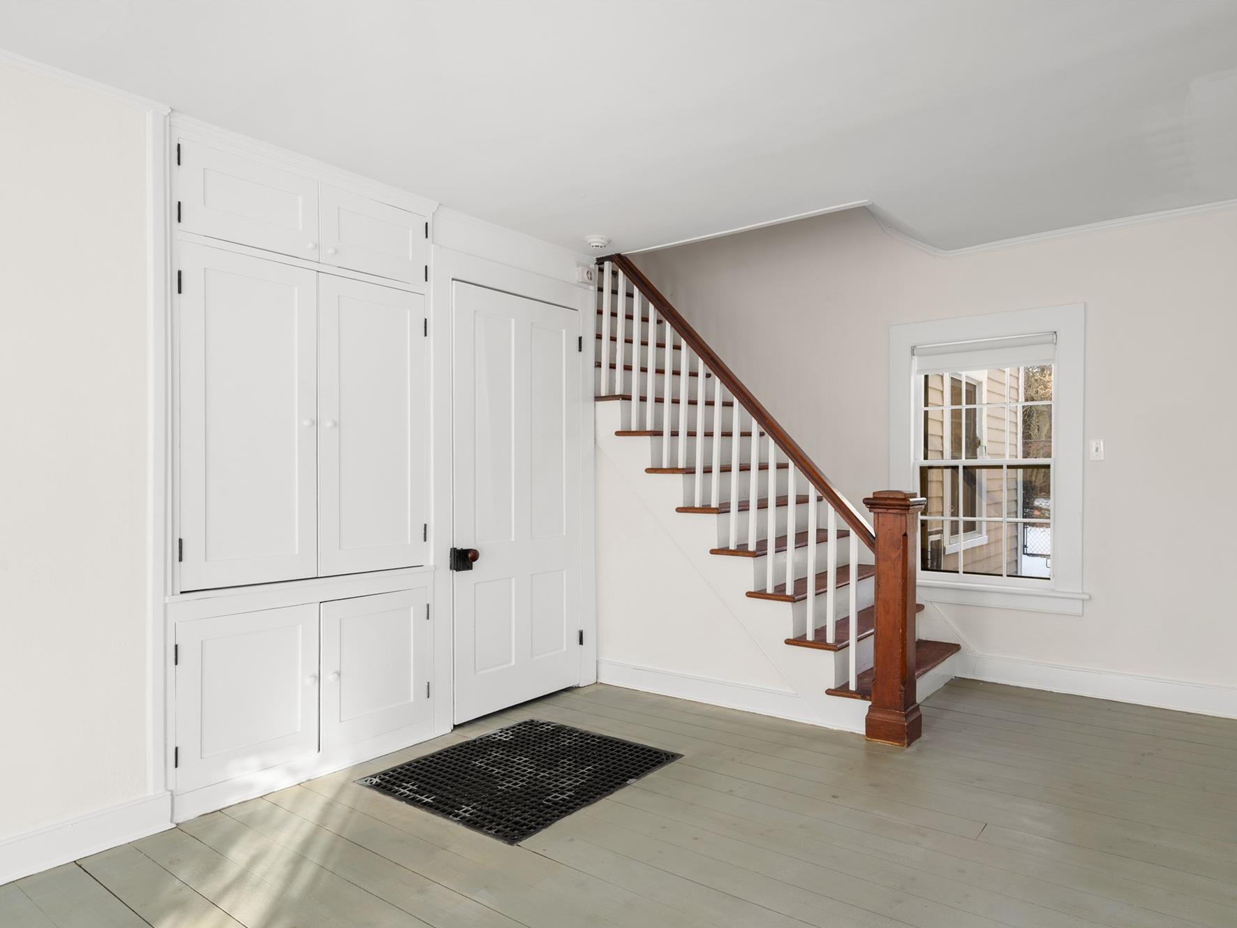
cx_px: 704
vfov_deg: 66.0
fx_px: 715
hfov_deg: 81.3
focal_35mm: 20
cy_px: 475
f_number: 9
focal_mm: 18
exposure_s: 1/1.25
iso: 100
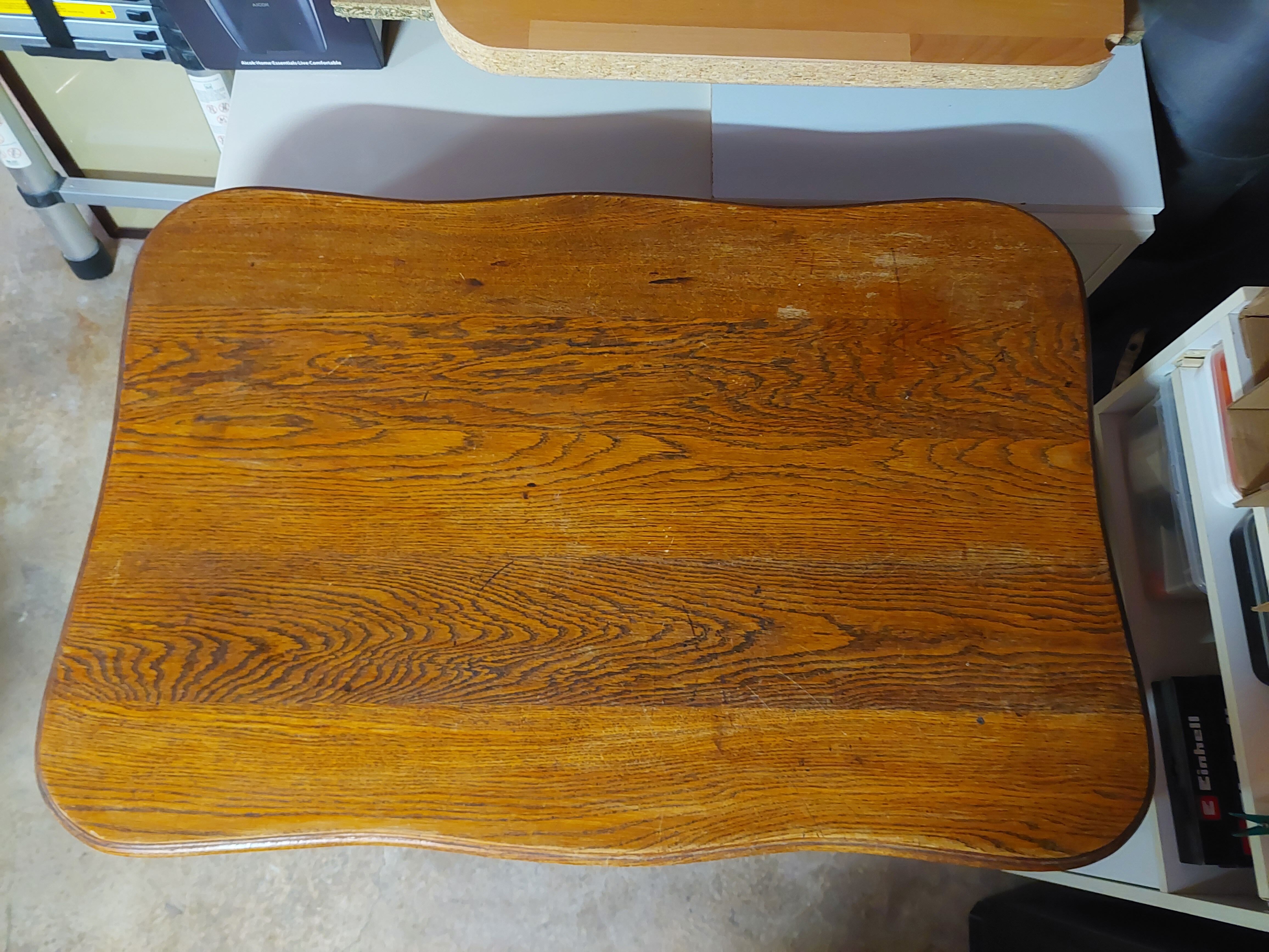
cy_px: 476
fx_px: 916
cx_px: 634
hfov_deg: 69.4
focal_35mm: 25
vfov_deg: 54.9
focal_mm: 5.23
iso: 800
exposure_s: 1/14
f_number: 1.8
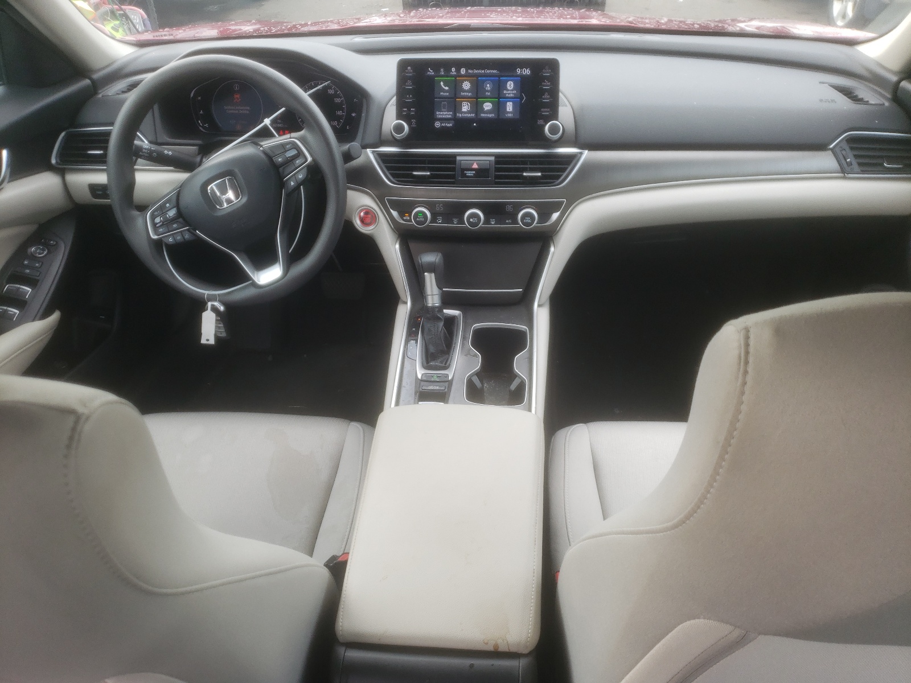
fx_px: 684
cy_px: 342
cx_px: 456
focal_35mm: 26
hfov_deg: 67.3
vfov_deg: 53.1
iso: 50
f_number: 1.5
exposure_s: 1/161
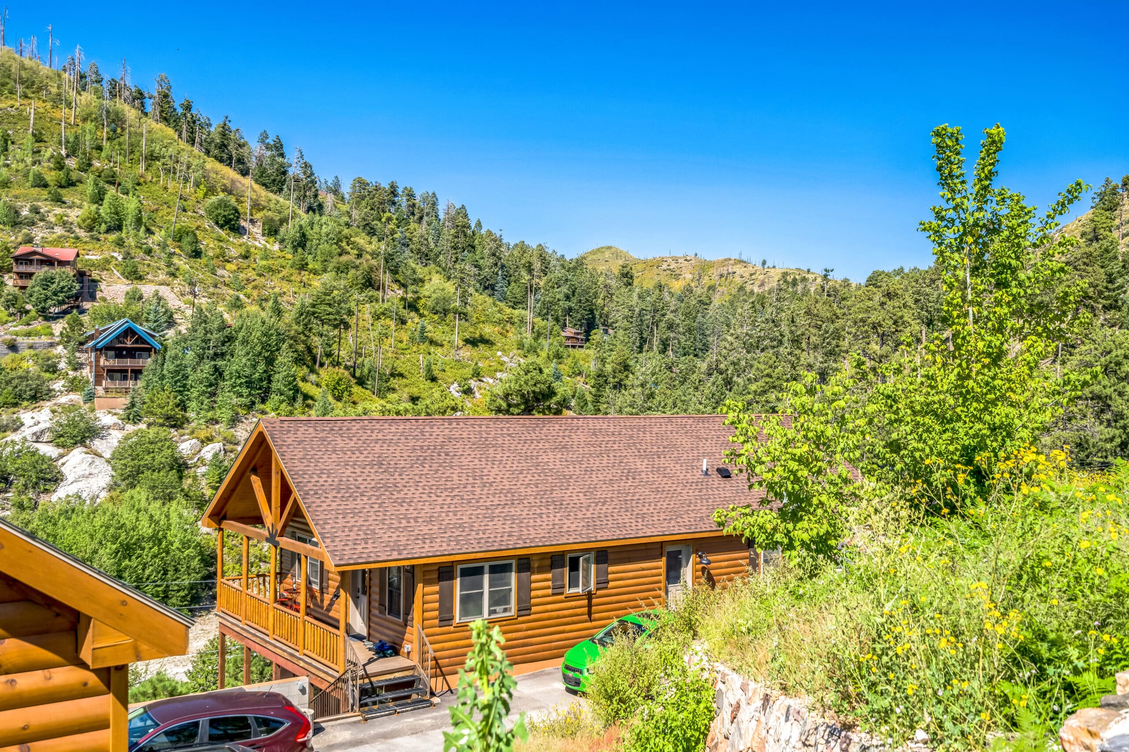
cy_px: 376
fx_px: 1097
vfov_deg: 37.8
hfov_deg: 54.4
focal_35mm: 35
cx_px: 564
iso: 100
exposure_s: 1/90
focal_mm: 35
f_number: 8
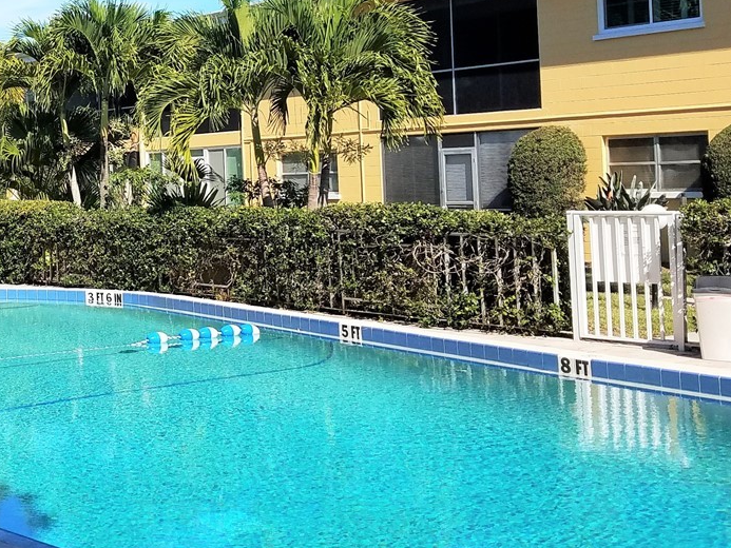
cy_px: 95
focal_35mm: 60
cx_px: 21
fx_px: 1267
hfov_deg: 30.2
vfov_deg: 24.0
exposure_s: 1/2012
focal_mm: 4.2
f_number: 1.7
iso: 40
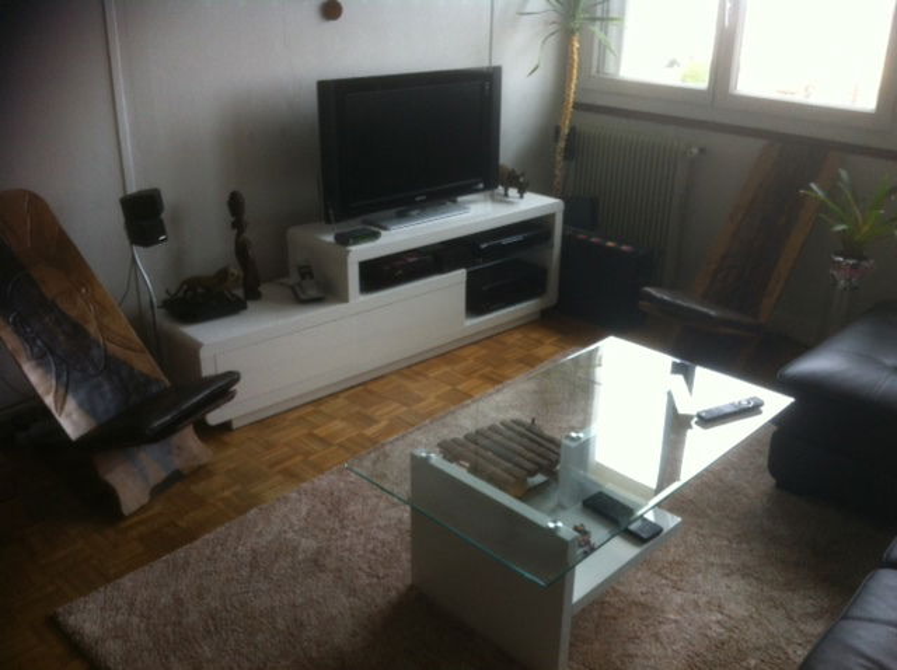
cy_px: 335
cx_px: 448
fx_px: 906
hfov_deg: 52.7
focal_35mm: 35
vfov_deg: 40.6
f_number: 2.8
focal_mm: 3.85
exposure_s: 1/40
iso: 100
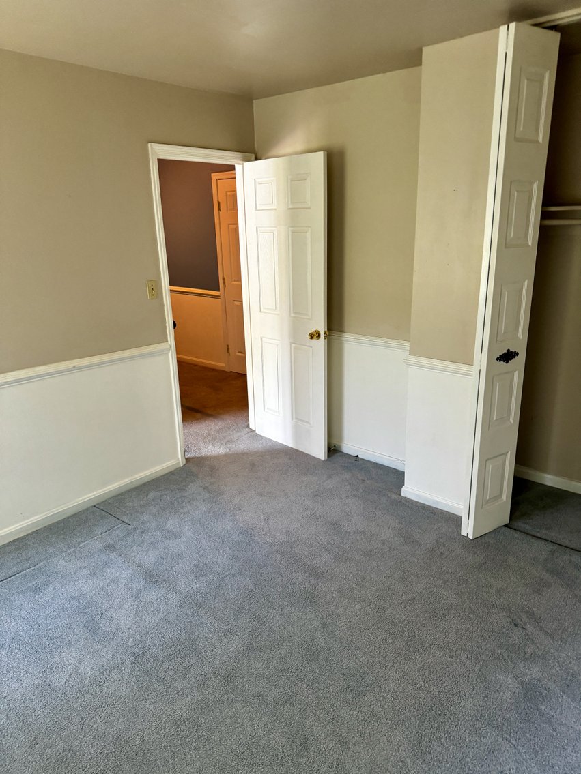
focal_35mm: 24
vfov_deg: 71.6
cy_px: 387
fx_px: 537
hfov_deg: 56.8
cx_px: 290
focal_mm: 6.76
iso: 320
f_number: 1.78
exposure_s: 1/60
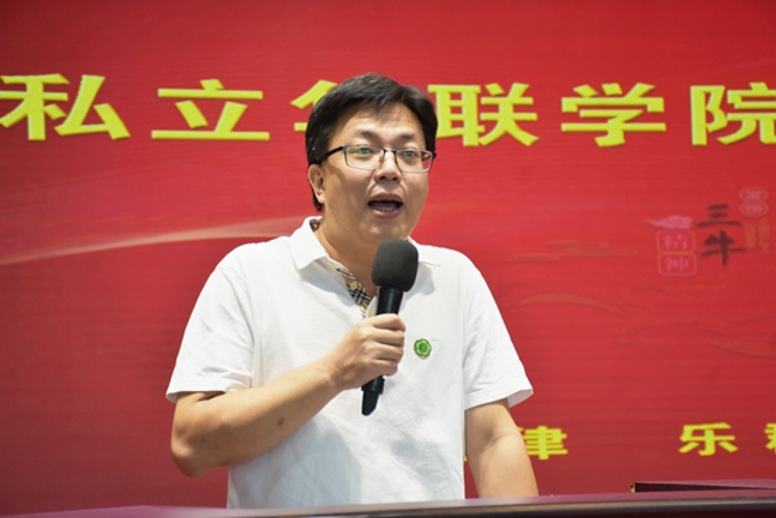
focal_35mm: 90
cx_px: 388
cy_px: 259
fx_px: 1940
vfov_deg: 15.2
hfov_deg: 22.6
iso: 1000
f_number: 5.6
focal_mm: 60
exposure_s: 1/125
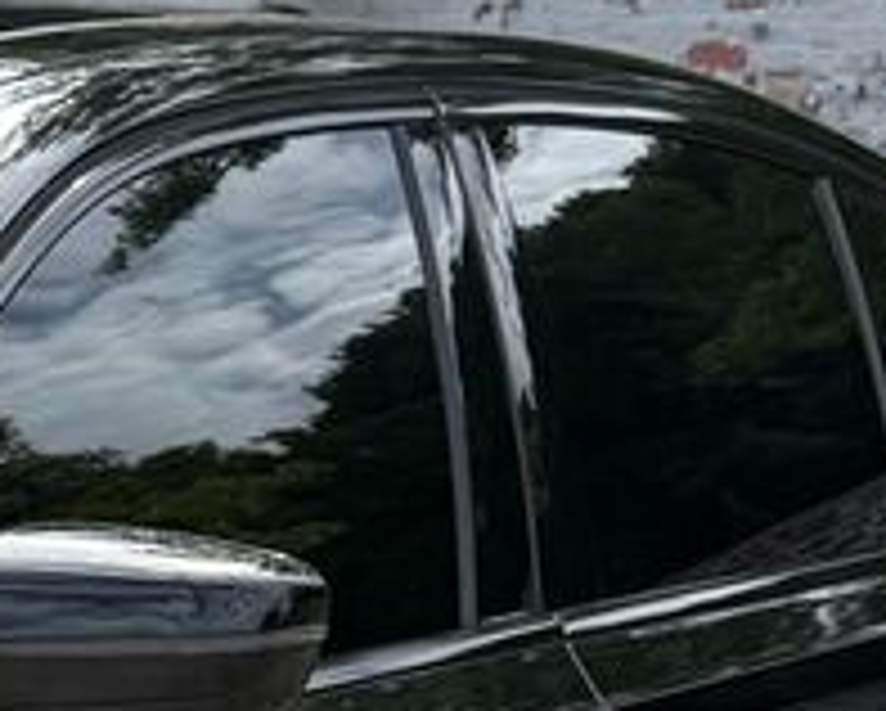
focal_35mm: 190
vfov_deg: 7.9
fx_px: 4987
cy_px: 1274
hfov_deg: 9.6
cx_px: -778
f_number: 1.78
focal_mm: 6.76
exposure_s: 1/3145
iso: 80
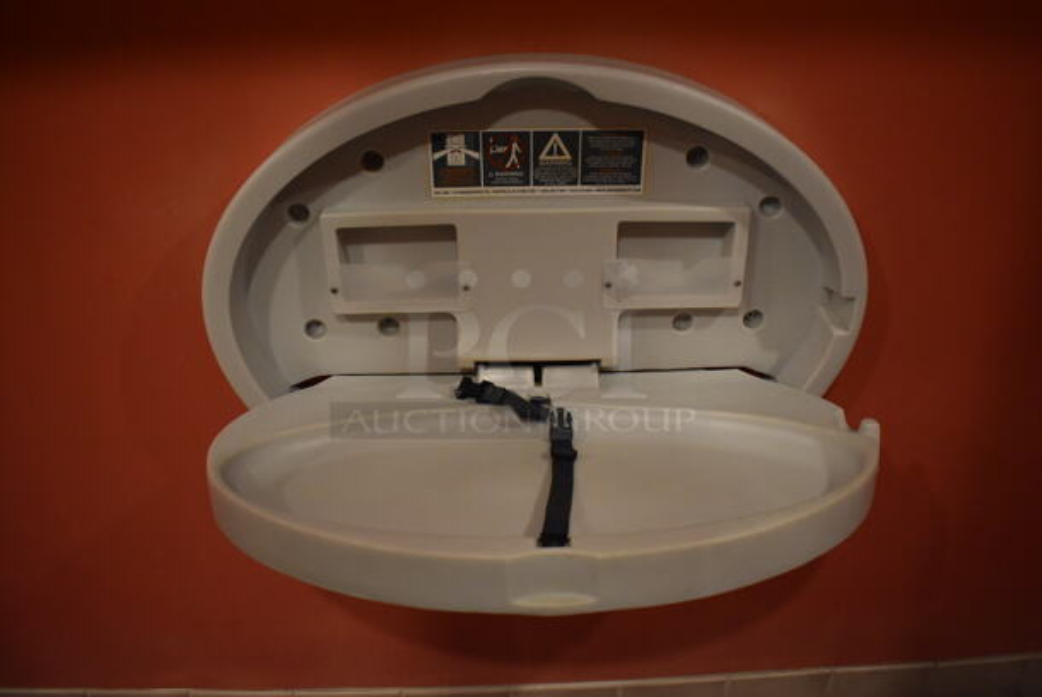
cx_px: 521
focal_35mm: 27
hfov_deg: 67.3
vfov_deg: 48.0
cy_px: 348
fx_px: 782
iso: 2800
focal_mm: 18
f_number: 3.5
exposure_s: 1/125
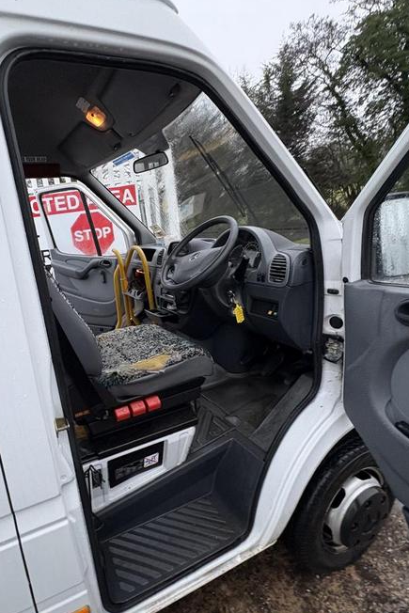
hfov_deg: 60.8
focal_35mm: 20
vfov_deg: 84.0
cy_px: 310
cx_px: 143
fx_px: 341
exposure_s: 1/74
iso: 250
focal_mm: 2.22
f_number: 2.2
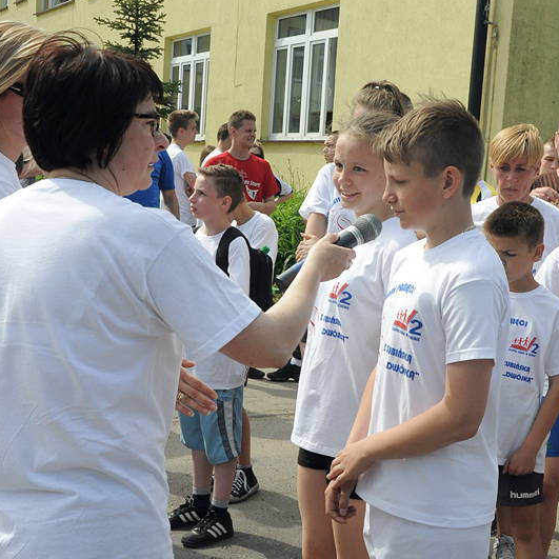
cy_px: 284
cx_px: 325
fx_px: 968
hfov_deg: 32.1
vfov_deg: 32.2
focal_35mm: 53
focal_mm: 26
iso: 800
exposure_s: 1/500
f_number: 11
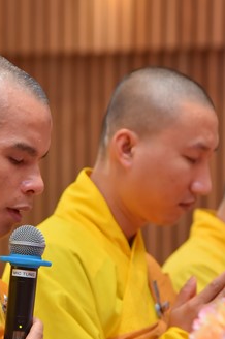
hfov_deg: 5.8
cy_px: 186
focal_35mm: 238
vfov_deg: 8.7
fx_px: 2236
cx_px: 17
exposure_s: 1/160
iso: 1250
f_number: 5.6
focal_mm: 120
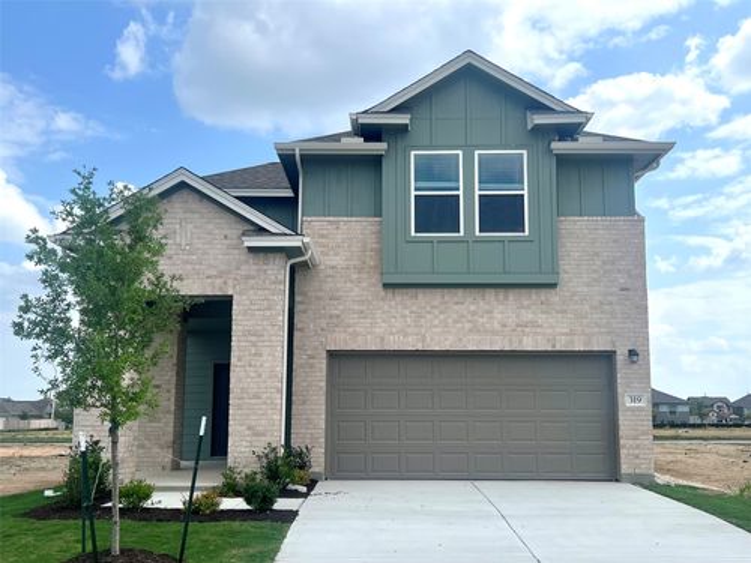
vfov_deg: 53.1
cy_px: 282
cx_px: 376
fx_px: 564
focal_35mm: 26
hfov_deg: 67.3
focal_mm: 5.7
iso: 50
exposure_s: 1/8000
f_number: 1.5
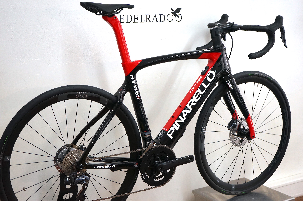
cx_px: 152
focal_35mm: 58
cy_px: 100
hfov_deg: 34.5
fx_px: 488
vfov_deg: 23.3
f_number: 5
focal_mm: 58
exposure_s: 1/160
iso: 1600
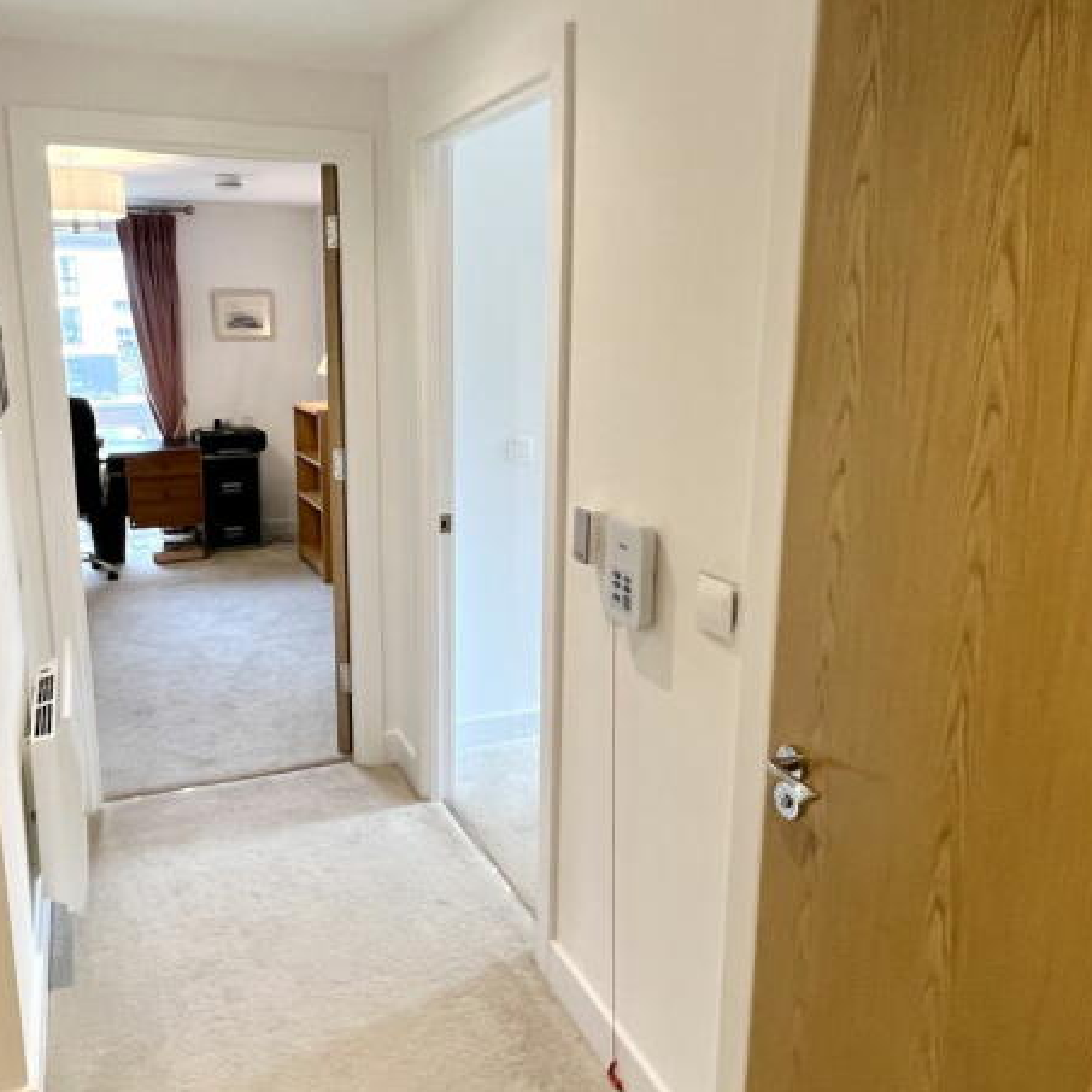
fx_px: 928
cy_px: 535
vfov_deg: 60.9
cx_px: 485
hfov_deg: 60.8
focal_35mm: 26
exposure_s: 1/100
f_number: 1.8
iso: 200
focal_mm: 1.57
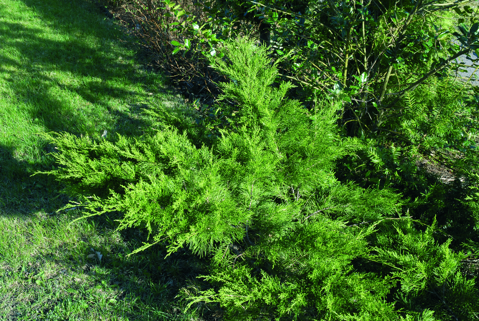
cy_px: 160
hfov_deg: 37.8
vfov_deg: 25.8
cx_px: 240
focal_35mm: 52
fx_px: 699
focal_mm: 35
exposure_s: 1/80
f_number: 7.1
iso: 100
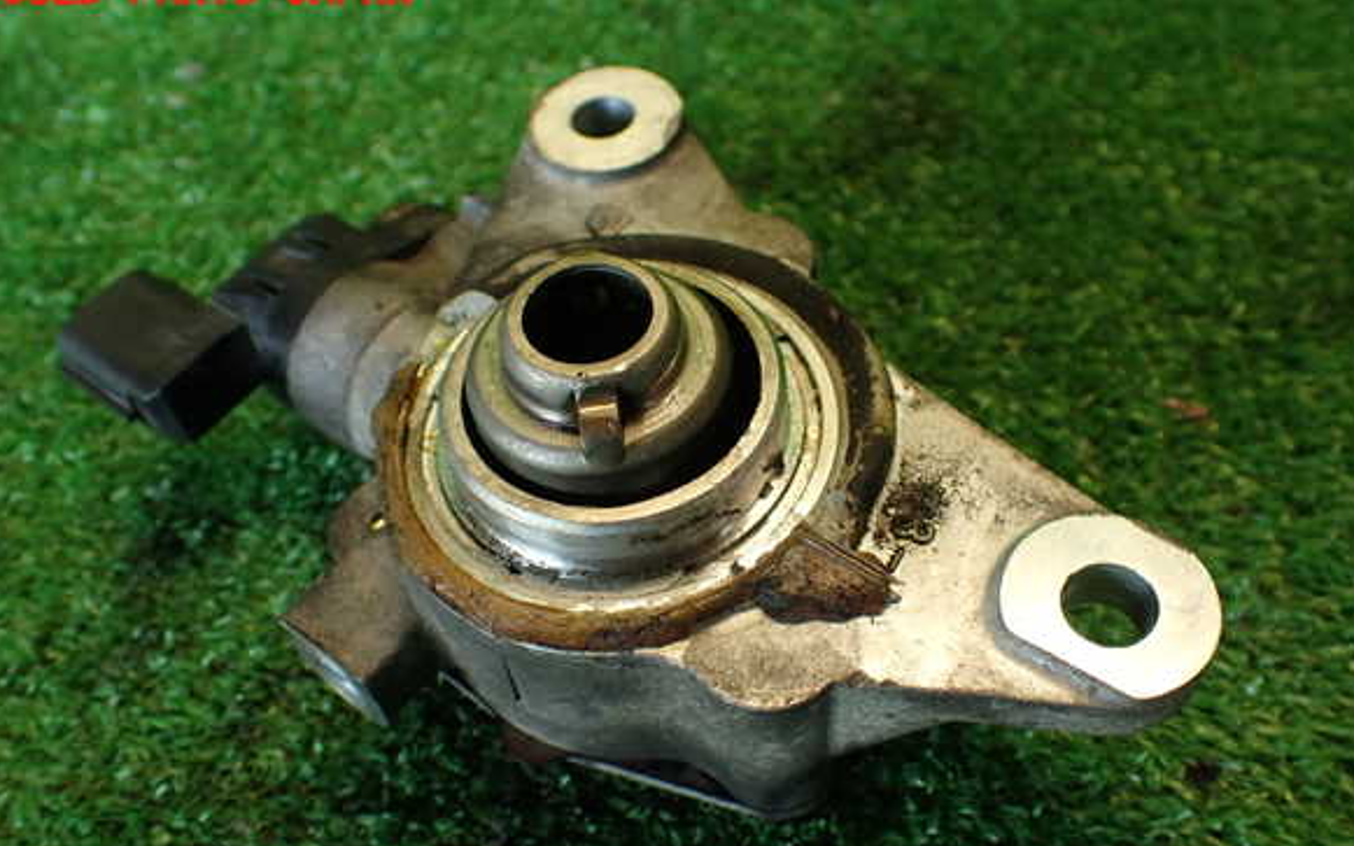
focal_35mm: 35
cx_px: 687
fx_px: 1291
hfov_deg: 55.3
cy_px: 485
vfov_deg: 36.2
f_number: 2.4
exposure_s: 1/40
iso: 200
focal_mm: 5.79
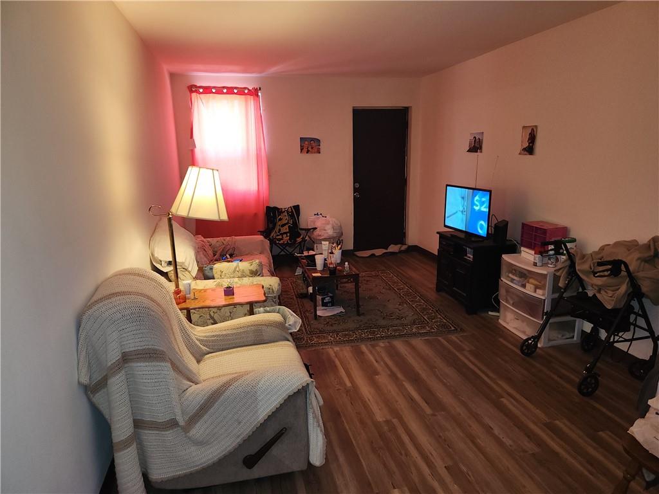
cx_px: 330
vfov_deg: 58.9
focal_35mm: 23
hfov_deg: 73.9
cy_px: 247
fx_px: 438
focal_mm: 5.4
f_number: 1.8
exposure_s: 1/24
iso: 125
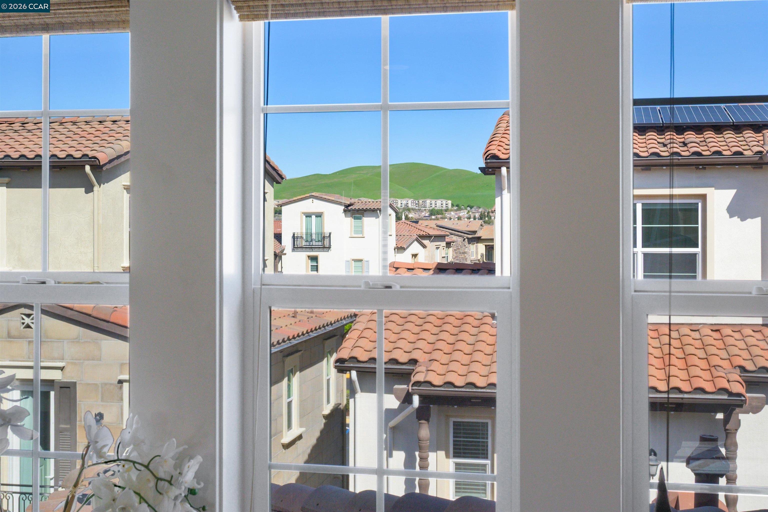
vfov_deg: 29.9
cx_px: 384
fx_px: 960
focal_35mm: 45
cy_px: 256
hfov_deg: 43.6
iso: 400
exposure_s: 1/640
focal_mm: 30
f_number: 9
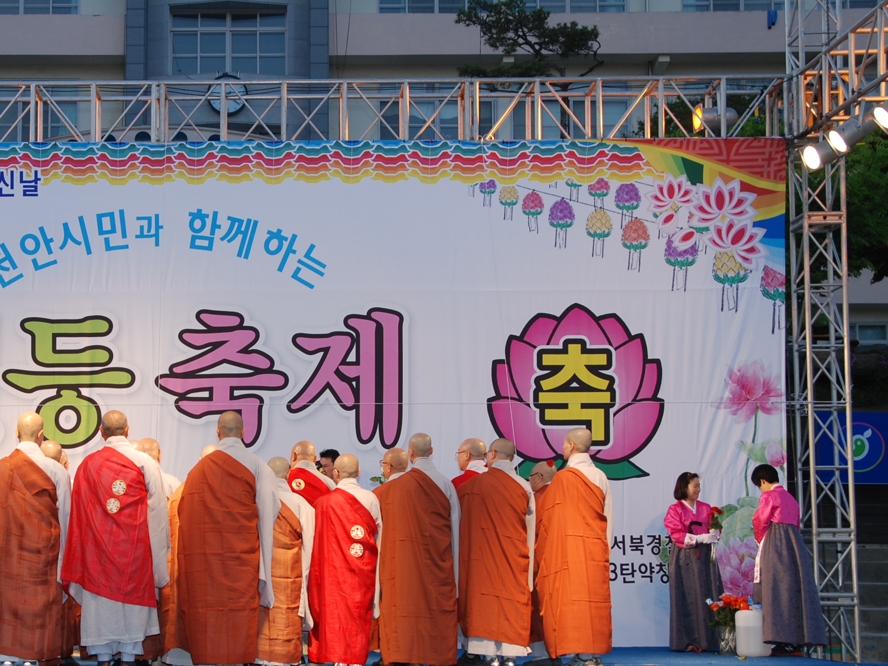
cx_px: 235
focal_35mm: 58
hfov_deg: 32.7
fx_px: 1488
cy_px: 423
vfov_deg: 25.1
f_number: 5
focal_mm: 26
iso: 200
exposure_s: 1/80
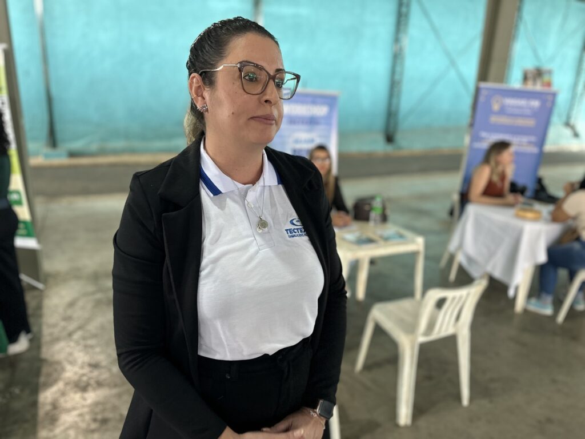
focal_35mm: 24
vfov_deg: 56.8
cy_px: 220
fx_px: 406
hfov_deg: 71.6
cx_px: 292
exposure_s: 1/60
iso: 320
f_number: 1.78
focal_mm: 6.86
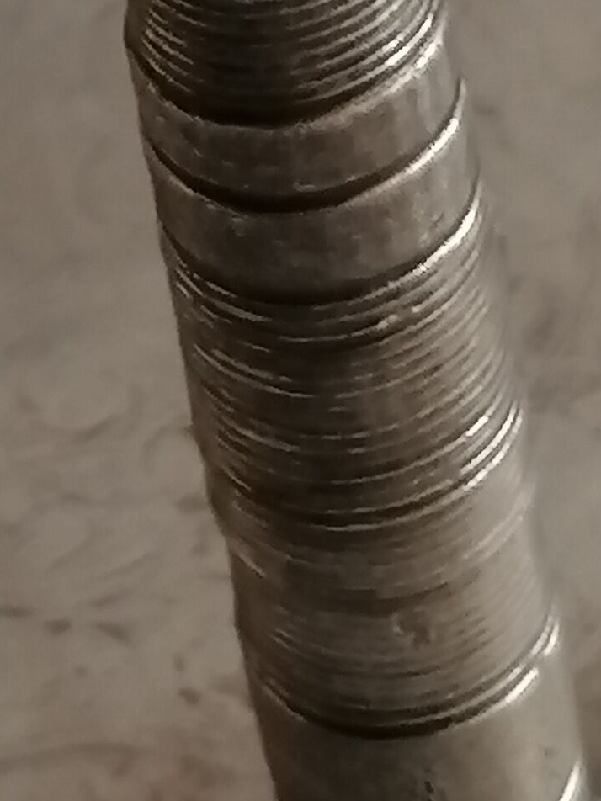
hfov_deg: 6.5
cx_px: 35
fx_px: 5255
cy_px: -347
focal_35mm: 227
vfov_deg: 8.5
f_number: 1.8
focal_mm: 4.75
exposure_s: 1/60
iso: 160
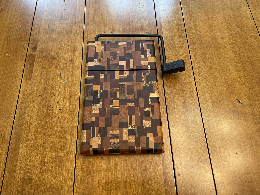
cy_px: 98
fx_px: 195
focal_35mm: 26
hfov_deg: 67.3
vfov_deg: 53.1
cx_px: 130
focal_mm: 4.2
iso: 200
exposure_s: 1/60
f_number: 1.6
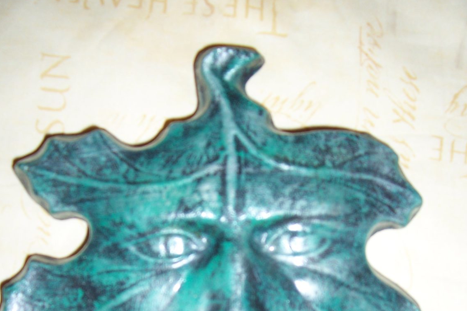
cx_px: 230
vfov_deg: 26.9
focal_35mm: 48
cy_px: 293
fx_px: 622
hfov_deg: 41.1
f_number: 2.7
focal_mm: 5.6
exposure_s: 1/60
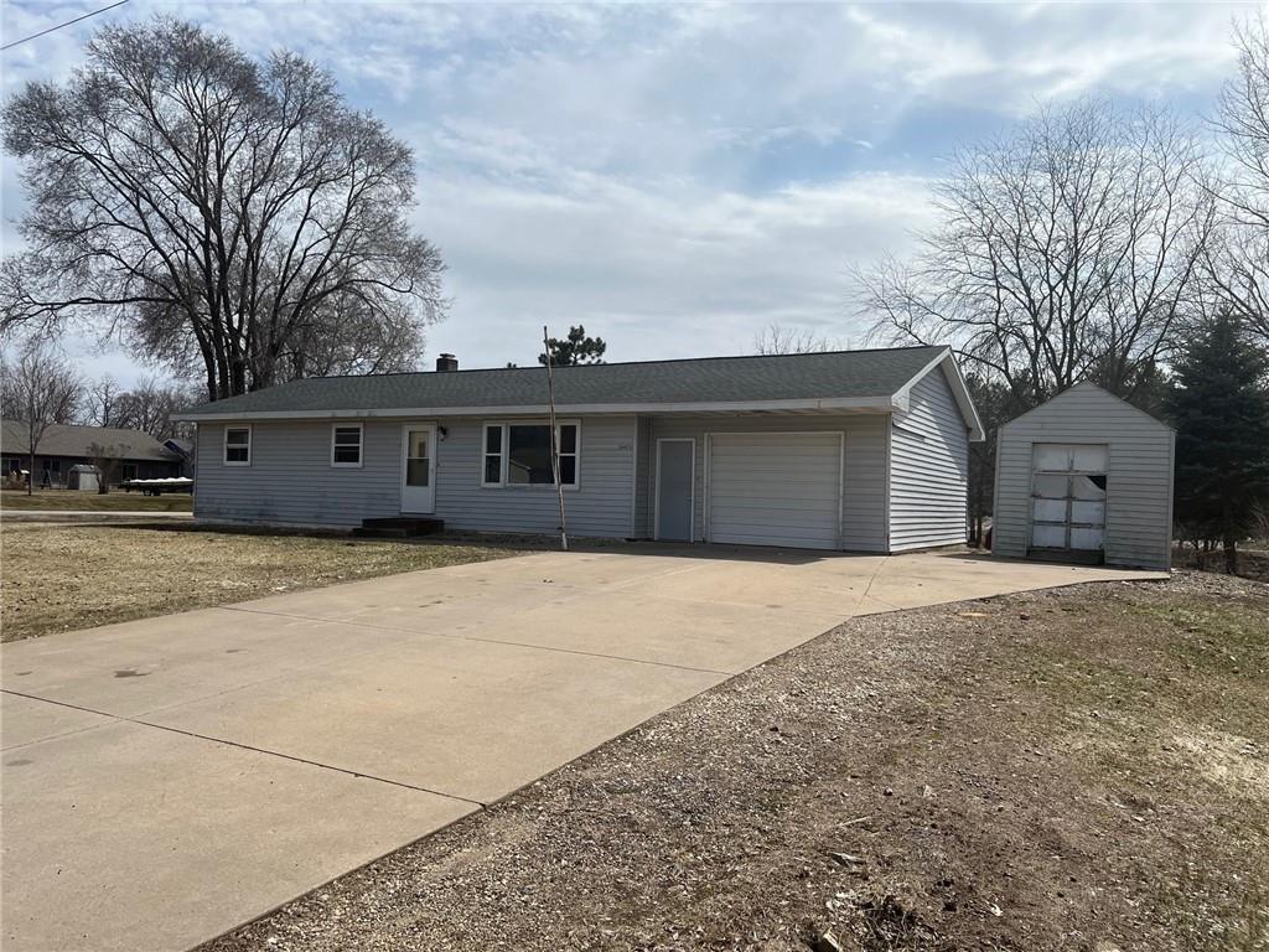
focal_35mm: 26
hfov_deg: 67.3
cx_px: 634
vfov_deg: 53.1
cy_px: 476
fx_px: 953
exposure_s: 1/9434
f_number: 1.5
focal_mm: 5.7
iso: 50
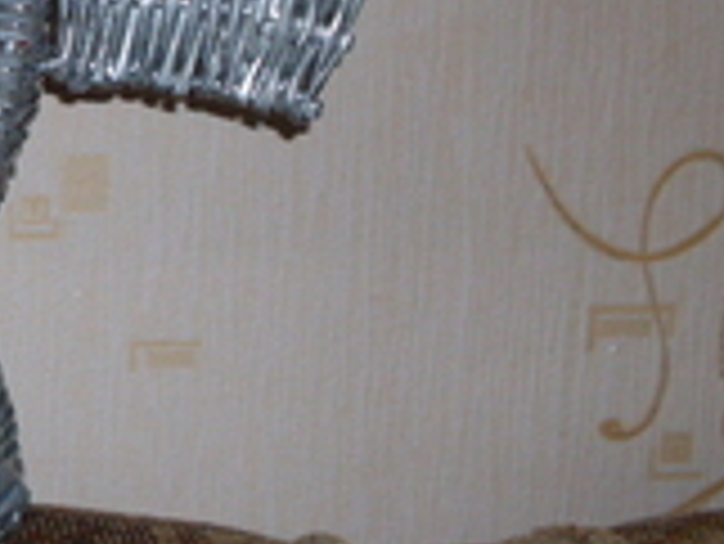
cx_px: -252
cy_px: 85
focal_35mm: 106
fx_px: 2219
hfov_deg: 17.3
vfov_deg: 13.9
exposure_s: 1/45
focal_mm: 6.3
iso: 100
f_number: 2.8
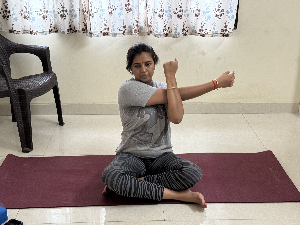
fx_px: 416
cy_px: 112
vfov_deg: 30.3
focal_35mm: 48
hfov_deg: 39.7
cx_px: 150
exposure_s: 1/50
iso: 250
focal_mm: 6.76
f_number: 1.78
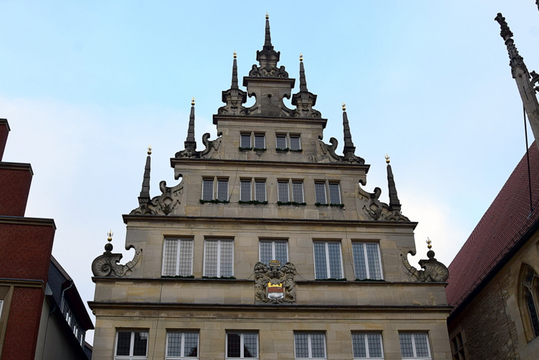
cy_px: 180
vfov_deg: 48.0
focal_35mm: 27
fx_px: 404
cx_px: 270
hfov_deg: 67.4
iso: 400
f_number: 9
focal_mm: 18
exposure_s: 1/125
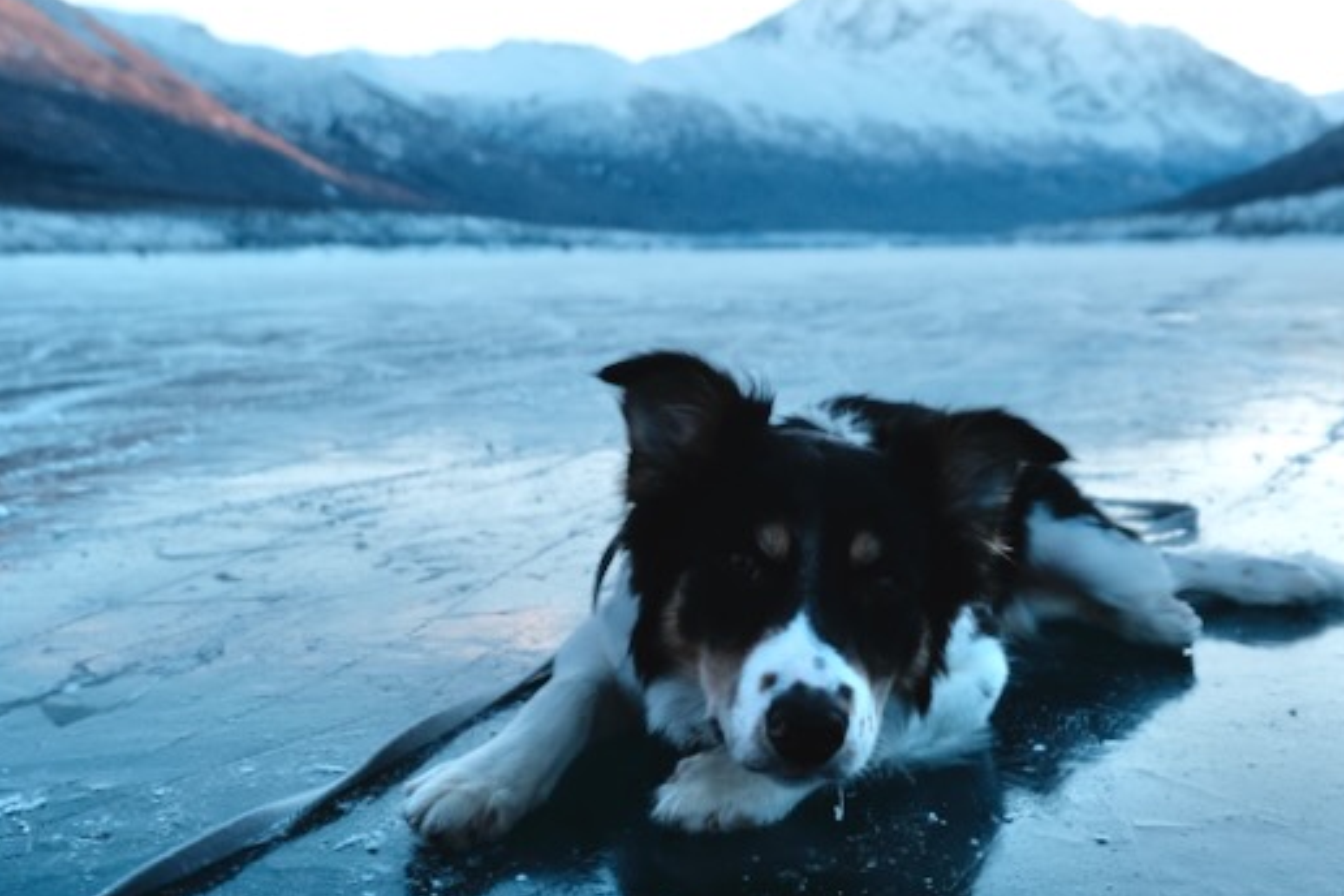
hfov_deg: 53.1
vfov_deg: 36.9
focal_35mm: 36
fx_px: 1344
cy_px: 481
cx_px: 617
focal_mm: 19.5
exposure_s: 1/200
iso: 160
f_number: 3.6
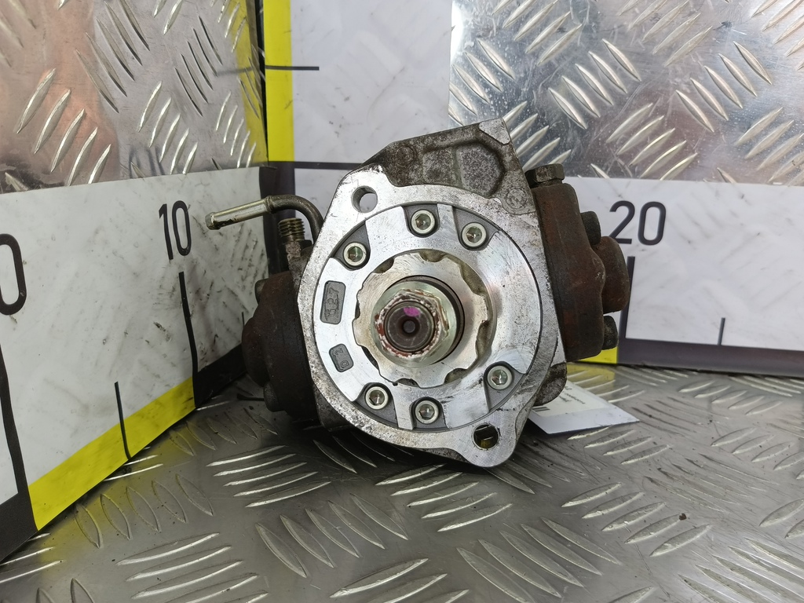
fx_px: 627
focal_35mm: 27
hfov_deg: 65.3
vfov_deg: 51.4
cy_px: 302
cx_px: 402
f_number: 1.6
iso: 121
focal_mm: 4.11
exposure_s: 1/50
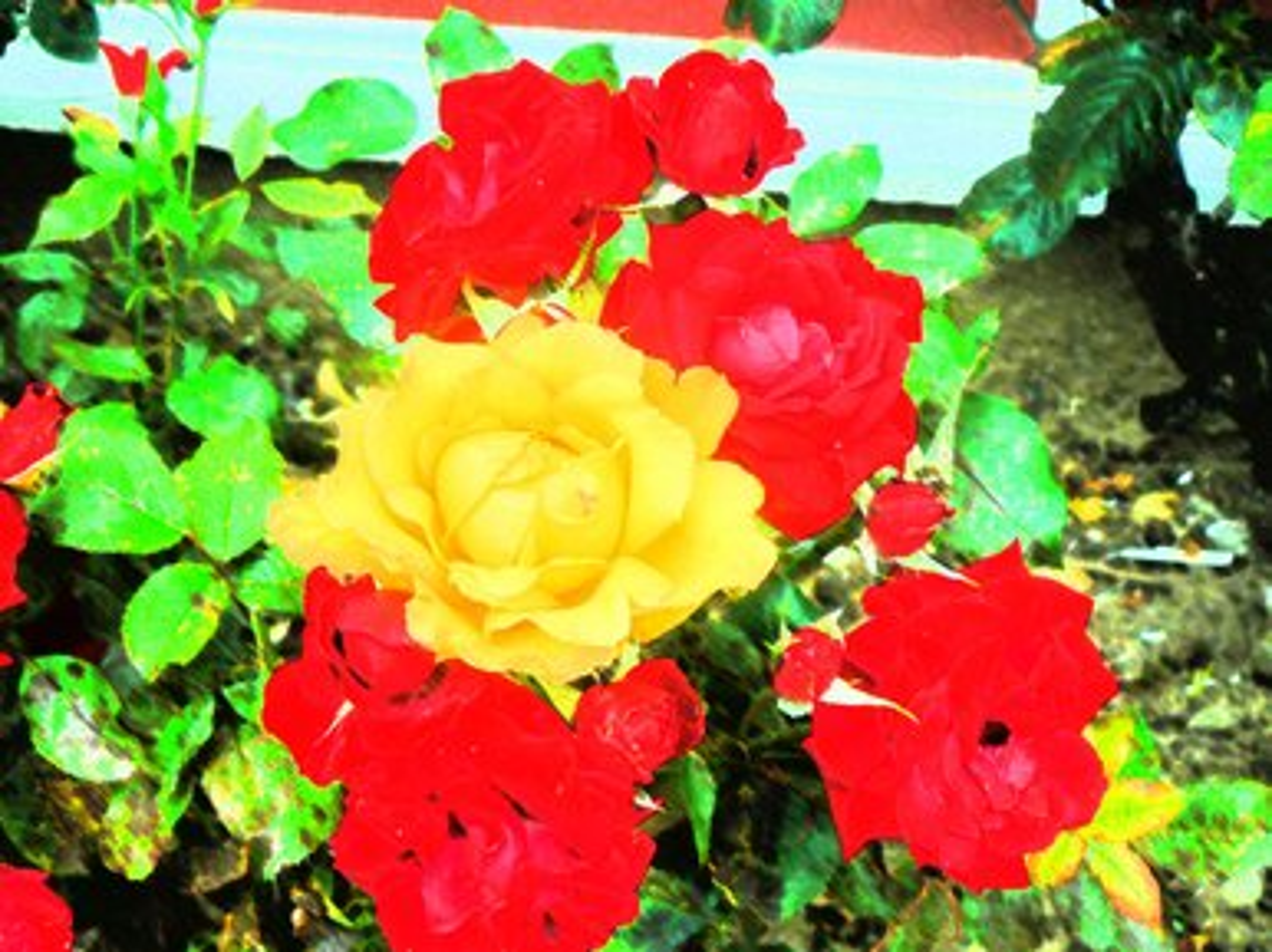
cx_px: 636
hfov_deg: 27.8
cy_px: 476
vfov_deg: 21.0
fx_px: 2571
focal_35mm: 70
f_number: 4
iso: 80
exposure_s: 1/100
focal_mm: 11.6
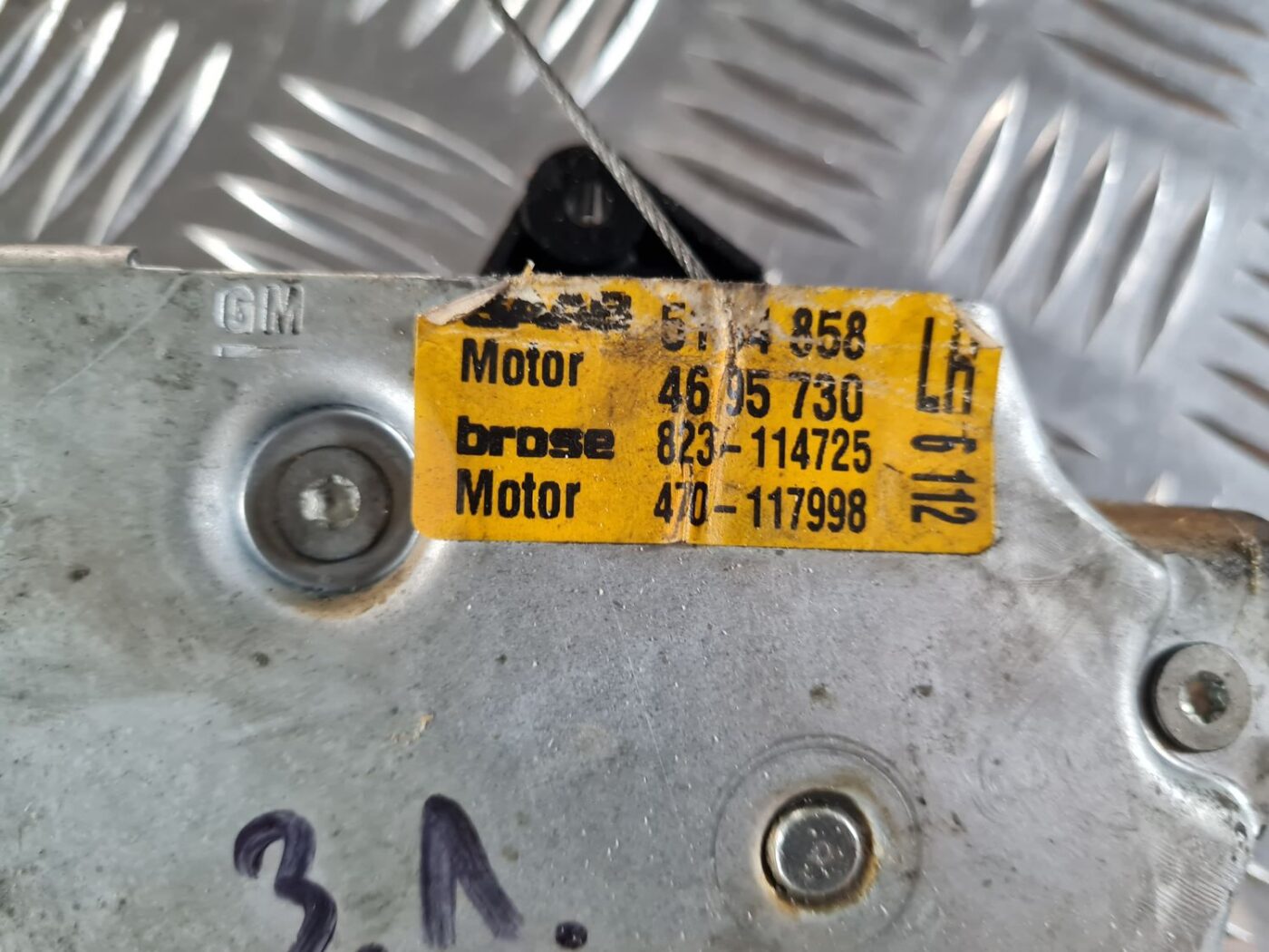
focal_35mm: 26
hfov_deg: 67.3
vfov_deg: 53.1
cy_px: 476
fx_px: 953
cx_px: 634
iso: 320
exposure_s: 1/50
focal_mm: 5.4
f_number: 1.8
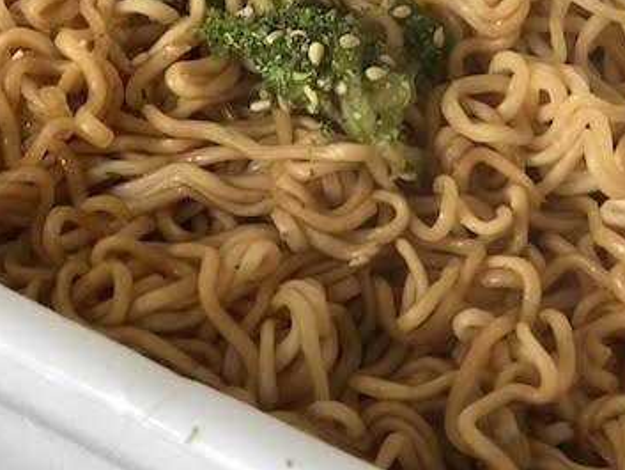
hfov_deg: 15.3
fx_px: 2330
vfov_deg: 11.5
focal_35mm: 129
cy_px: 153
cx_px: 361
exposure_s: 1/60
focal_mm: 6.6
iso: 80
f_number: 2.8
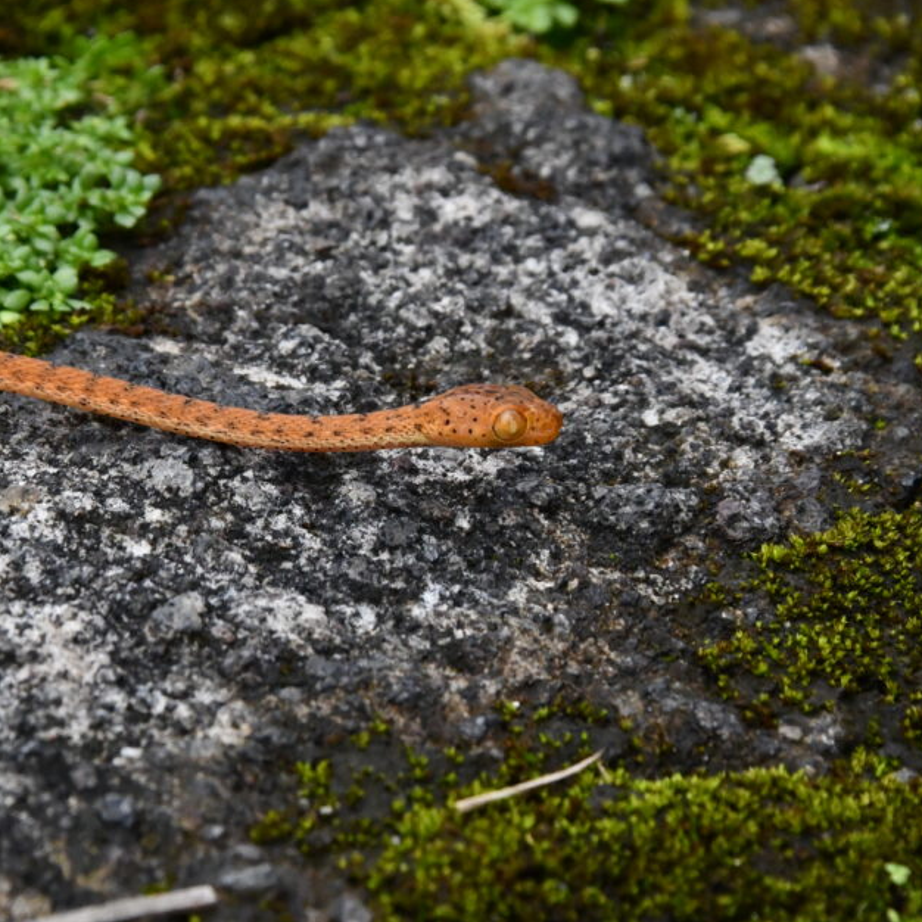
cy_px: 448
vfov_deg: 4.2
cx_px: 374
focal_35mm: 417
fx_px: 12566
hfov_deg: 4.2
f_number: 13
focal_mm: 200
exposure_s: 1/2500
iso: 5000
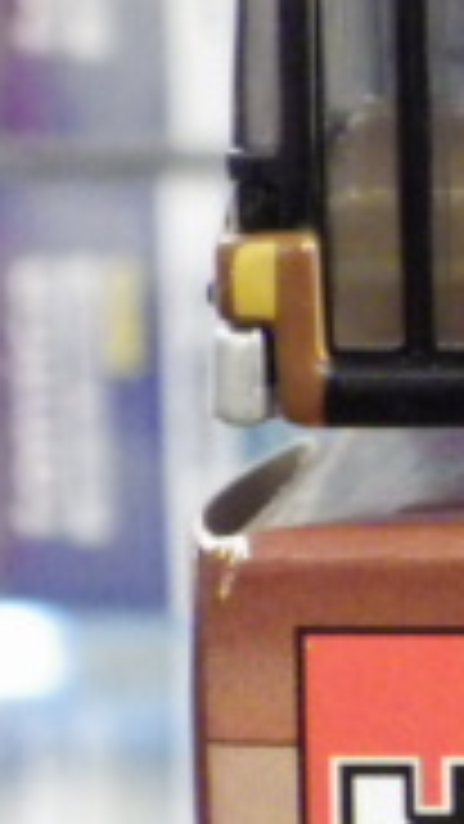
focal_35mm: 190
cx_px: 1252
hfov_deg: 6.0
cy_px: 594
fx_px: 4154
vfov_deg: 11.3
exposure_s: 1/25
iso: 1250
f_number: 3.8
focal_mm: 9
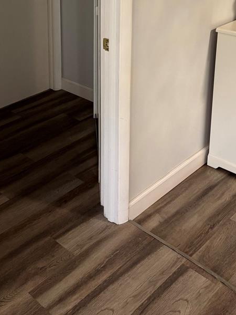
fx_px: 436
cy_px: 29
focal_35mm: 48
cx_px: 81
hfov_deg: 30.1
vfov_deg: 37.0
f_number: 1.78
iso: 320
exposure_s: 1/60
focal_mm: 6.76
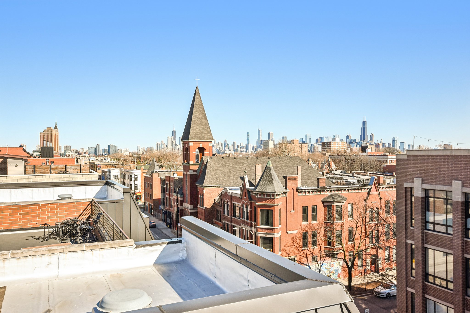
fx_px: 392
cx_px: 235
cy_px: 156
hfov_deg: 61.9
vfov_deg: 43.6
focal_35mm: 30
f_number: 8
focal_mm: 20
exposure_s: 1/1600
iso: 500
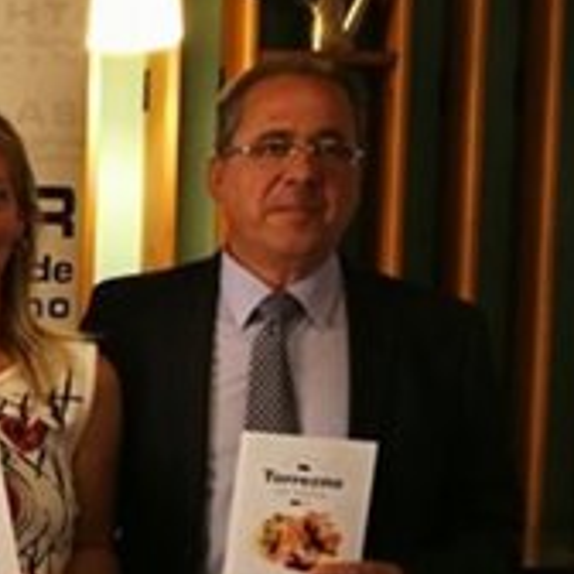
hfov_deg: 13.0
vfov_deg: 15.0
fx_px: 2176
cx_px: -577
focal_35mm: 116
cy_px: 427
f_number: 2.2
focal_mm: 3.95
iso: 250
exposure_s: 1/30
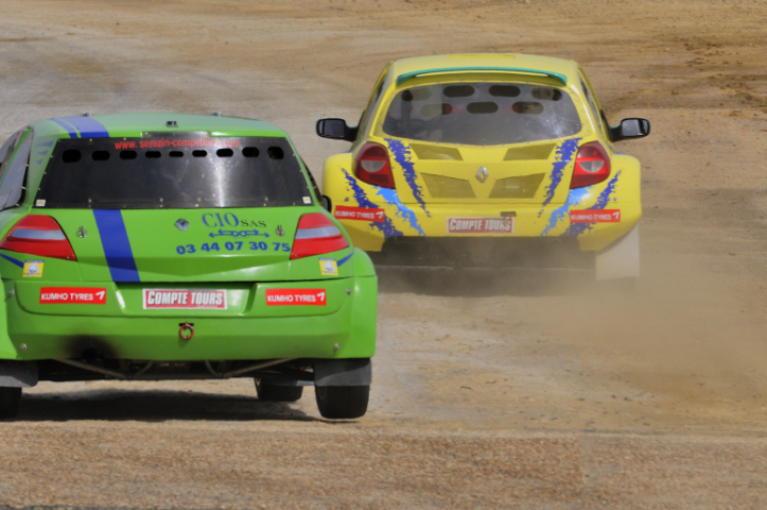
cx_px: 321
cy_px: 180
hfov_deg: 3.3
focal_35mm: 622
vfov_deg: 2.2
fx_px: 13234
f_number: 10
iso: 200
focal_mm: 300
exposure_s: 1/400
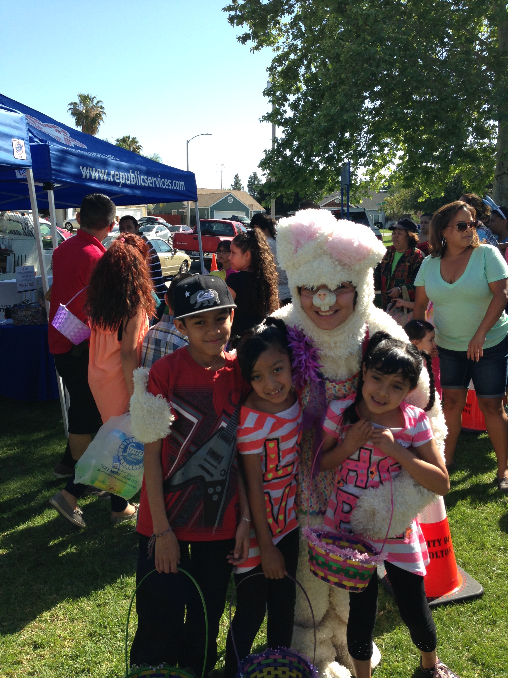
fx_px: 646
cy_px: 339
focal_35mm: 33
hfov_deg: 42.9
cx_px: 254
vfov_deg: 55.4
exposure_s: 1/821
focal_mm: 4.12
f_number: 2.4
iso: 50
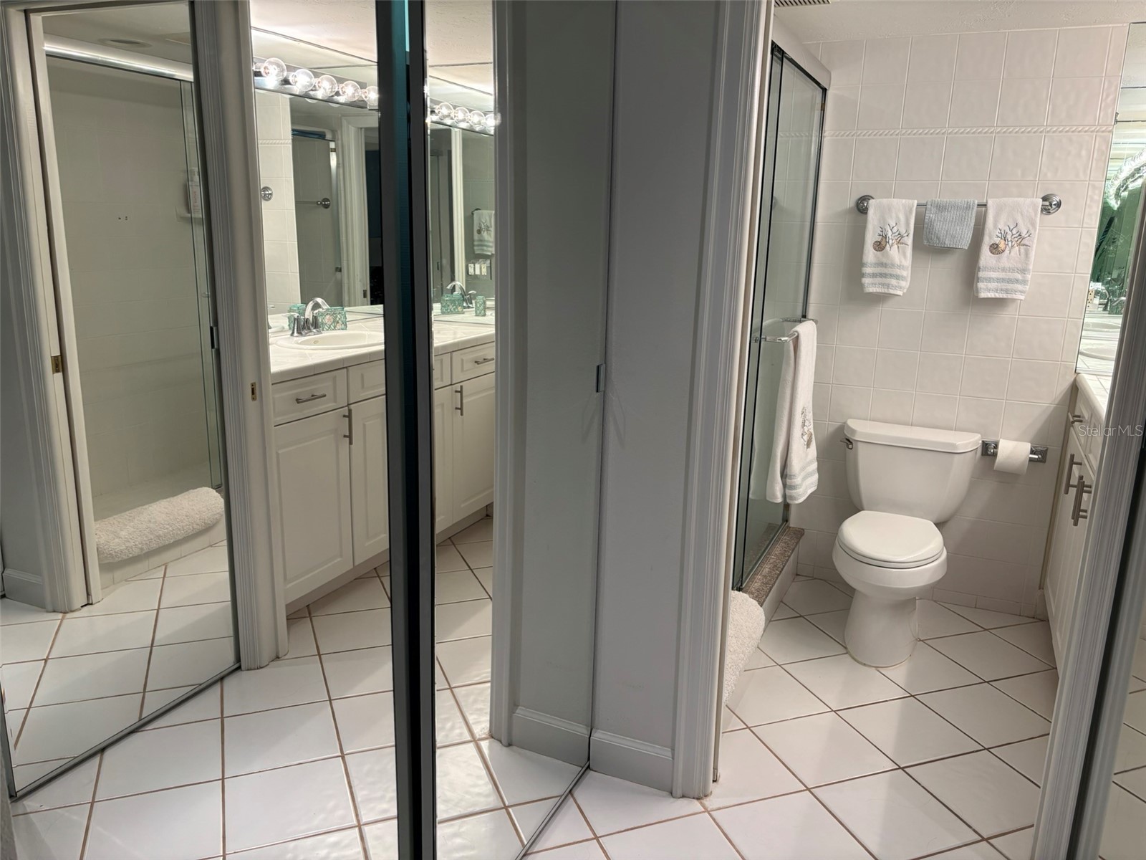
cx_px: 573
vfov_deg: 53.1
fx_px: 861
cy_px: 430
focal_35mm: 26
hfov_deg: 67.3
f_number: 1.6
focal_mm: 5.96
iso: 100
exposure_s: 1/120
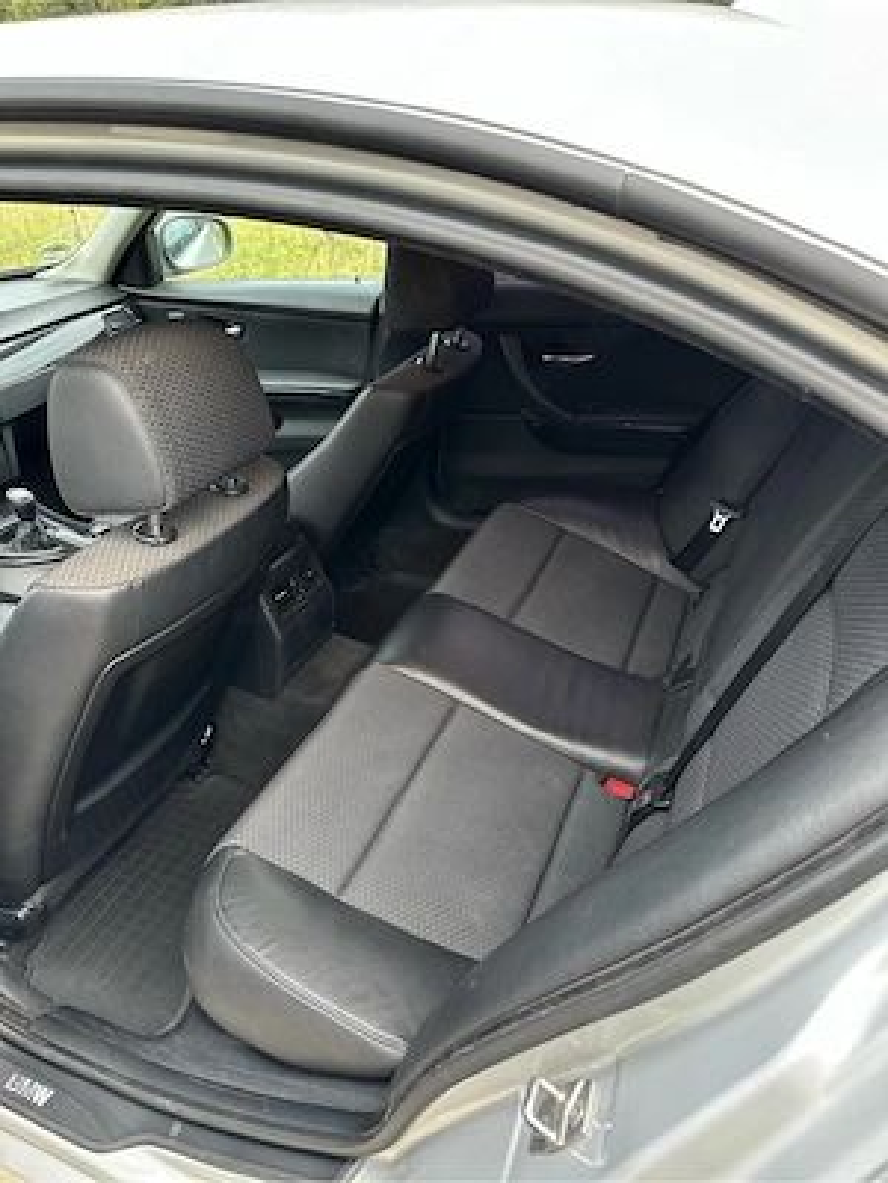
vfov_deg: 71.6
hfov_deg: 56.8
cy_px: 592
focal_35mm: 24
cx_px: 444
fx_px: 821
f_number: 1.78
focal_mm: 6.86
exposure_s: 1/64
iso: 250
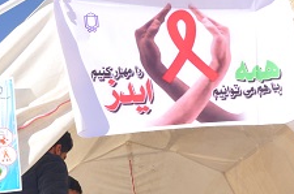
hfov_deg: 27.8
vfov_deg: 18.4
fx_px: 588
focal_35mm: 72
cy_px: 187
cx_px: 204
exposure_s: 1/200
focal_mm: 21
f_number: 13
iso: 200
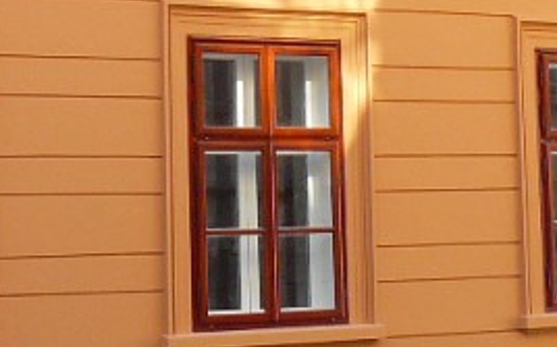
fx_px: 2214
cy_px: -85
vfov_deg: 8.8
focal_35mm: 146
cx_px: 374
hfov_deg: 14.3
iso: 100
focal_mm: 6
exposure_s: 1/100
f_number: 3.2
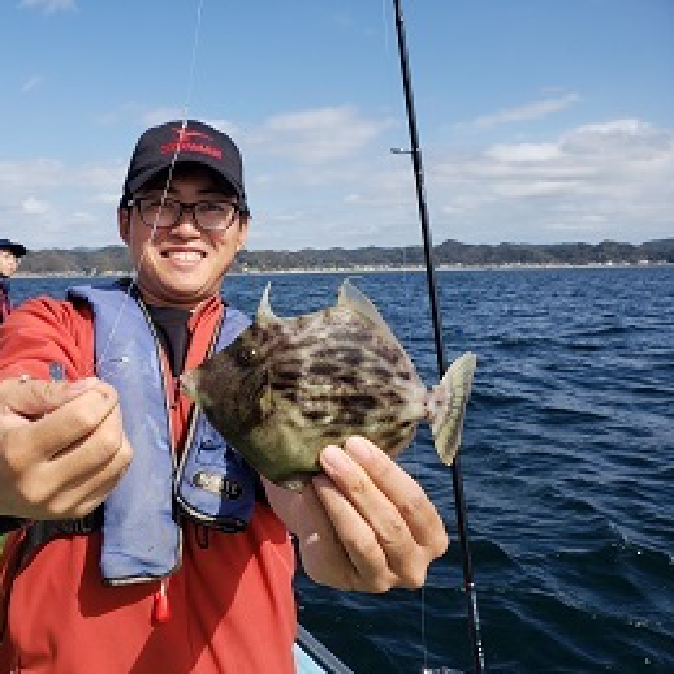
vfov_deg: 52.5
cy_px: 338
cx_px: 226
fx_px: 683
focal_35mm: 31
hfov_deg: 51.6
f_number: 2.4
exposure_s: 1/1419
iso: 50
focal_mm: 4.3
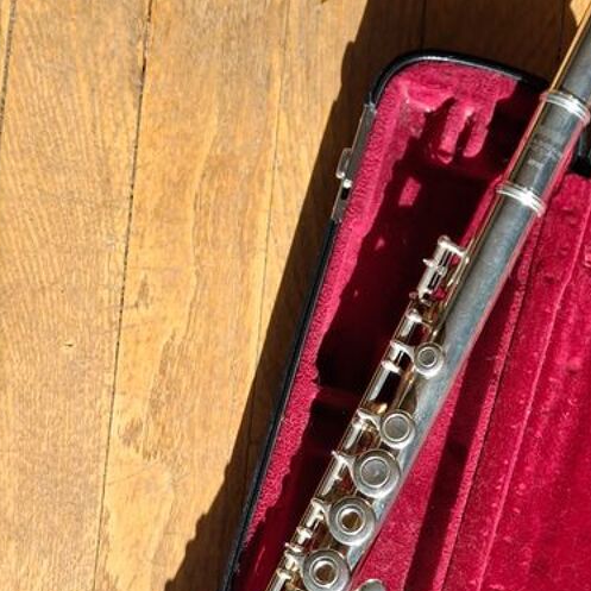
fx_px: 1236
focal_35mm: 64
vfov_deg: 26.4
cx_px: 404
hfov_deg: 26.7
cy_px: 468
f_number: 1.8
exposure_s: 1/151
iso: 20
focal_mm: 4
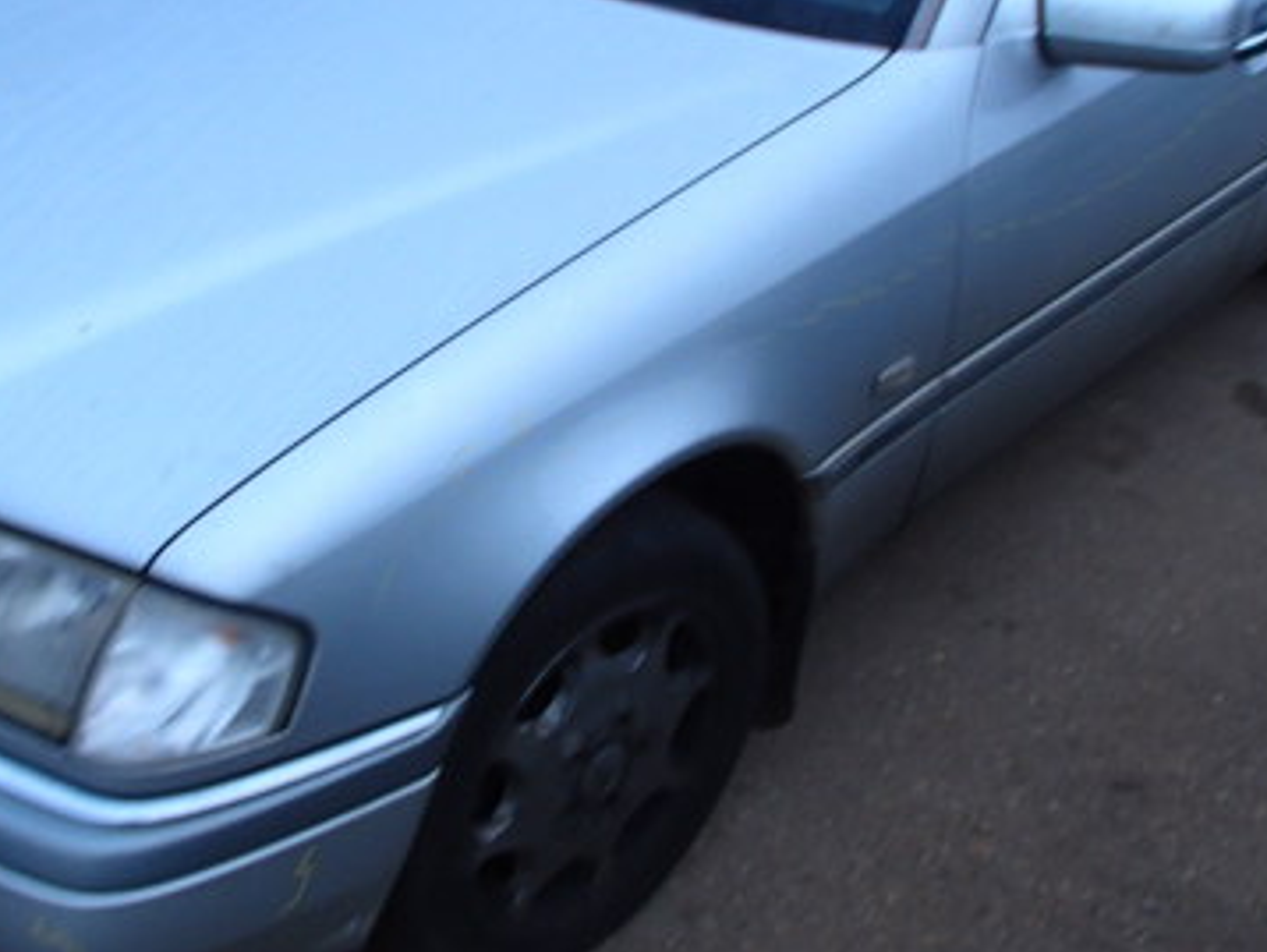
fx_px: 1831
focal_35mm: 50
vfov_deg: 28.9
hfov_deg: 37.9
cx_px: 464
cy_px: 304
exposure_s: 1/30
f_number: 3.9
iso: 200
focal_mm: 5
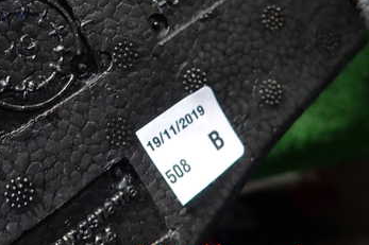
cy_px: 31
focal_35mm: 45
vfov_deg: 28.8
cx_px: 60
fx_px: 461
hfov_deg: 41.2
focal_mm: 4.5
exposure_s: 1/60
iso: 200
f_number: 2
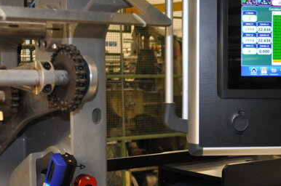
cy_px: 118
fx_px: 655
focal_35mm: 84
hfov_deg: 23.5
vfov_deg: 16.2
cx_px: 258
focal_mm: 22
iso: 800
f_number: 3.8
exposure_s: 1/80
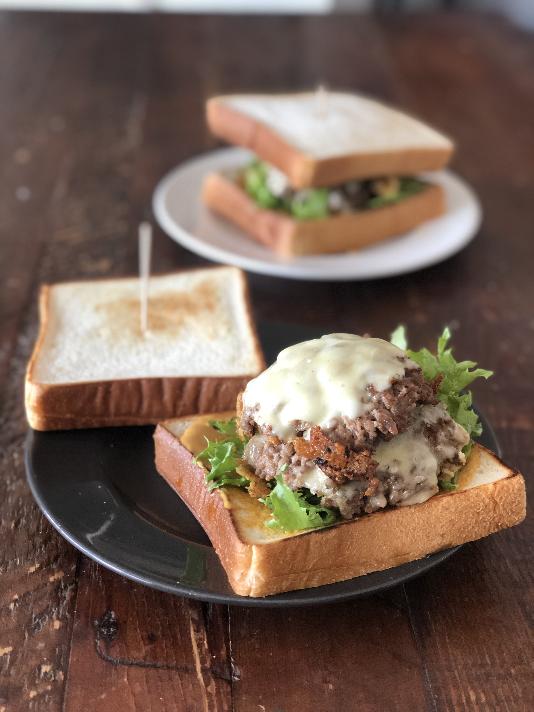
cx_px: 267
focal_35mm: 52
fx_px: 1070
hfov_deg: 28.0
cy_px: 356
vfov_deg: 36.8
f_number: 2.4
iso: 100
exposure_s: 1/60
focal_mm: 6
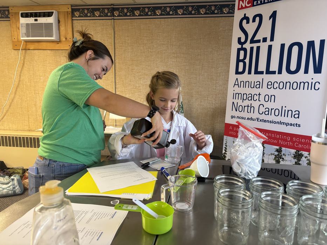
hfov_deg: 67.3
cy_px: 122
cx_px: 164
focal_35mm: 26
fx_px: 246
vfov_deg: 53.1
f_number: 1.6
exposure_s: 1/60
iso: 250
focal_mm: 5.96
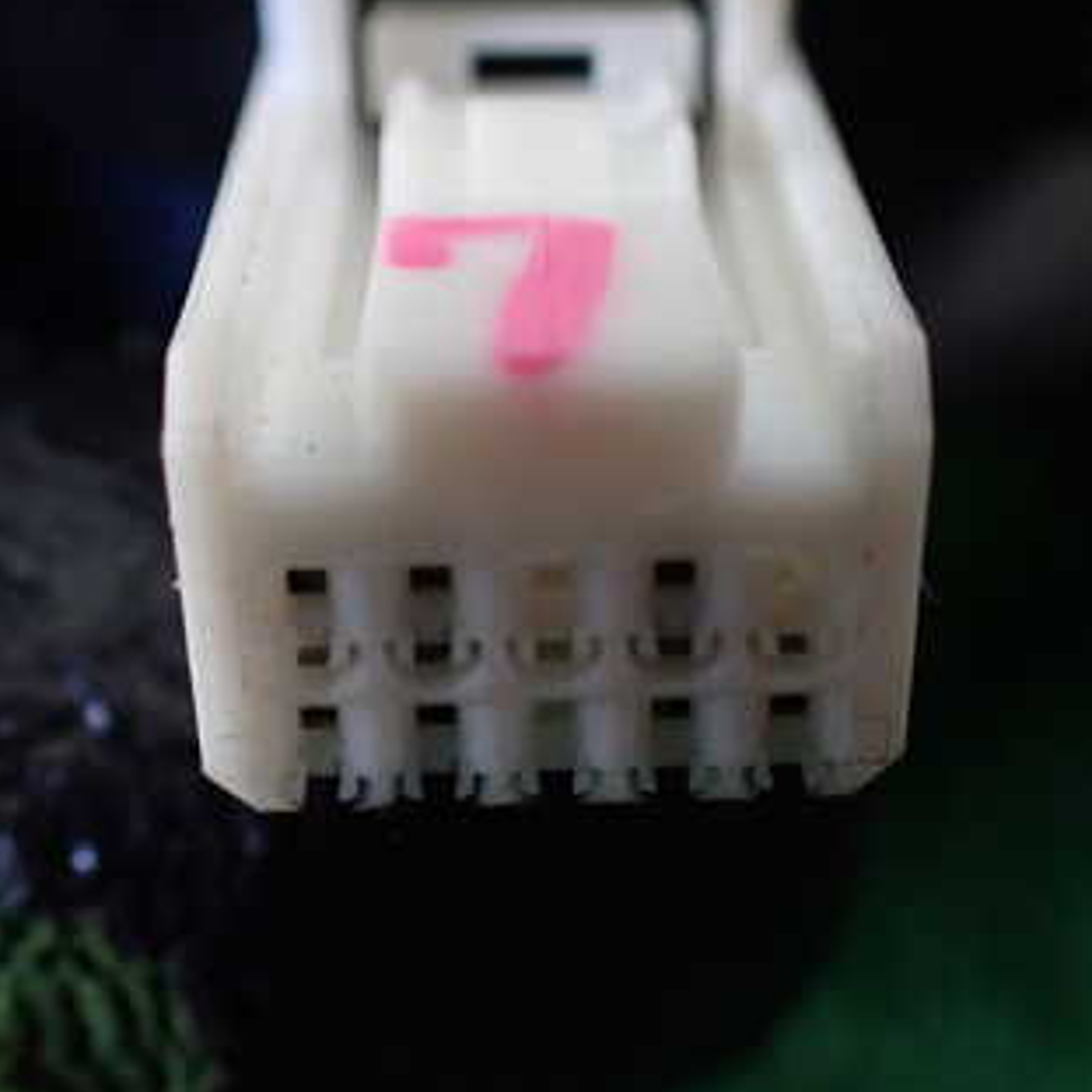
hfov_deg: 33.4
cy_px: 518
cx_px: 592
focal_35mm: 51
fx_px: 1820
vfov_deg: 33.4
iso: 640
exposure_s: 1/125
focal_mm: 5.4
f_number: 2.3
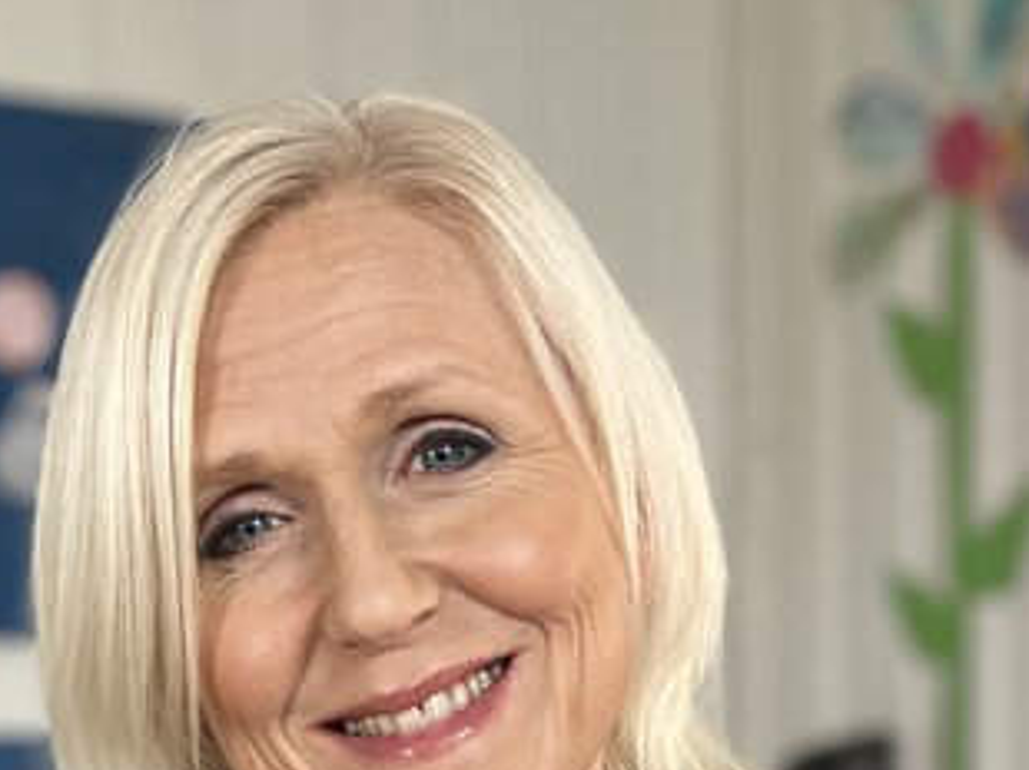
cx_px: 412
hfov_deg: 22.7
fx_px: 2554
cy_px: 896
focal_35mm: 86
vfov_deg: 16.5
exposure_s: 1/67
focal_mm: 5.7
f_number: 1.5
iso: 125
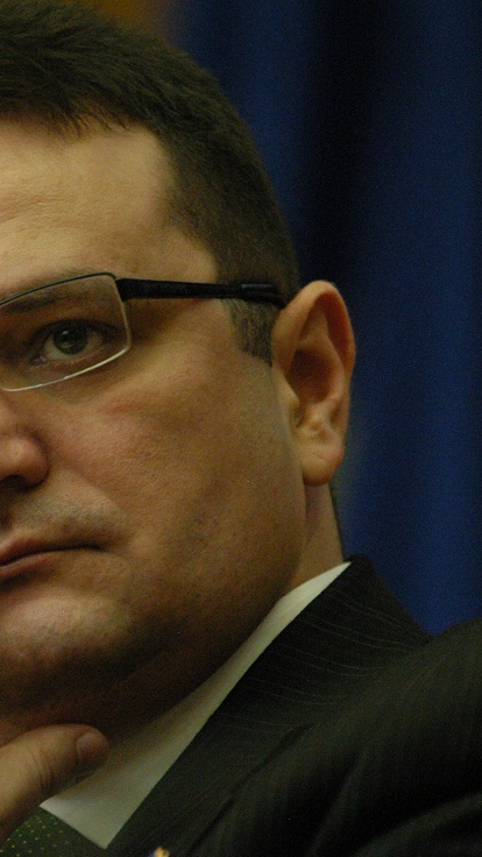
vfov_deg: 5.1
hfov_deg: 2.9
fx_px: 9631
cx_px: 37
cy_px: 398
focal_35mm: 424
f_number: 2.8
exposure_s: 1/100
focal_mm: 165
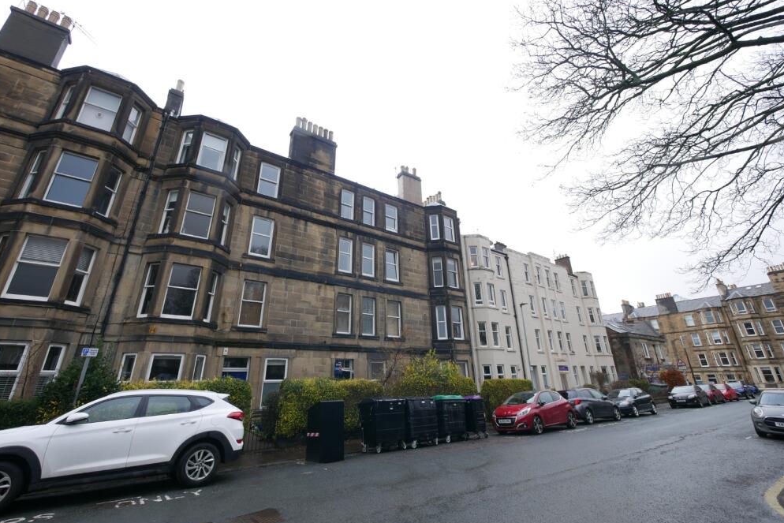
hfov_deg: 100.4
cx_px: 389
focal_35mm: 15
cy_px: 245
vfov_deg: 77.3
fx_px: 327
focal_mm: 7
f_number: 4
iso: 200
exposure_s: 1/125
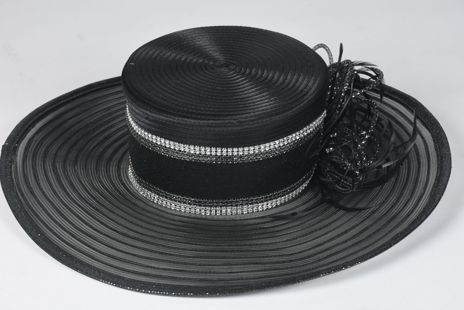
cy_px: 155
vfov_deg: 13.8
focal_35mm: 99
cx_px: 232
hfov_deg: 20.6
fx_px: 1277
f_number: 13
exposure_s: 1/125
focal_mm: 66
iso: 200
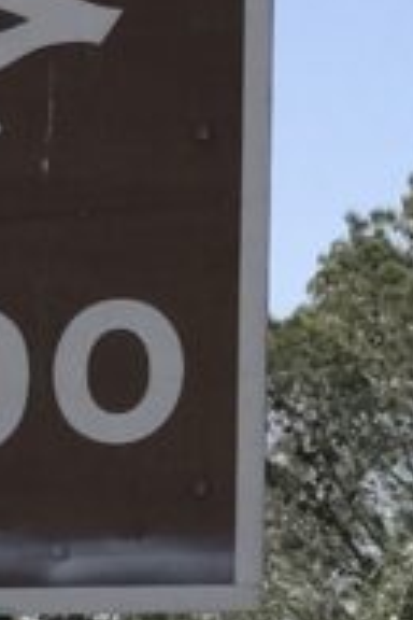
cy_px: 1069
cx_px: -649
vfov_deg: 6.4
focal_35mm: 316
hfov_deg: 4.2
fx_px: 5437
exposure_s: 1/1168
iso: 20
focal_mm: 6.6
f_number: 2.8
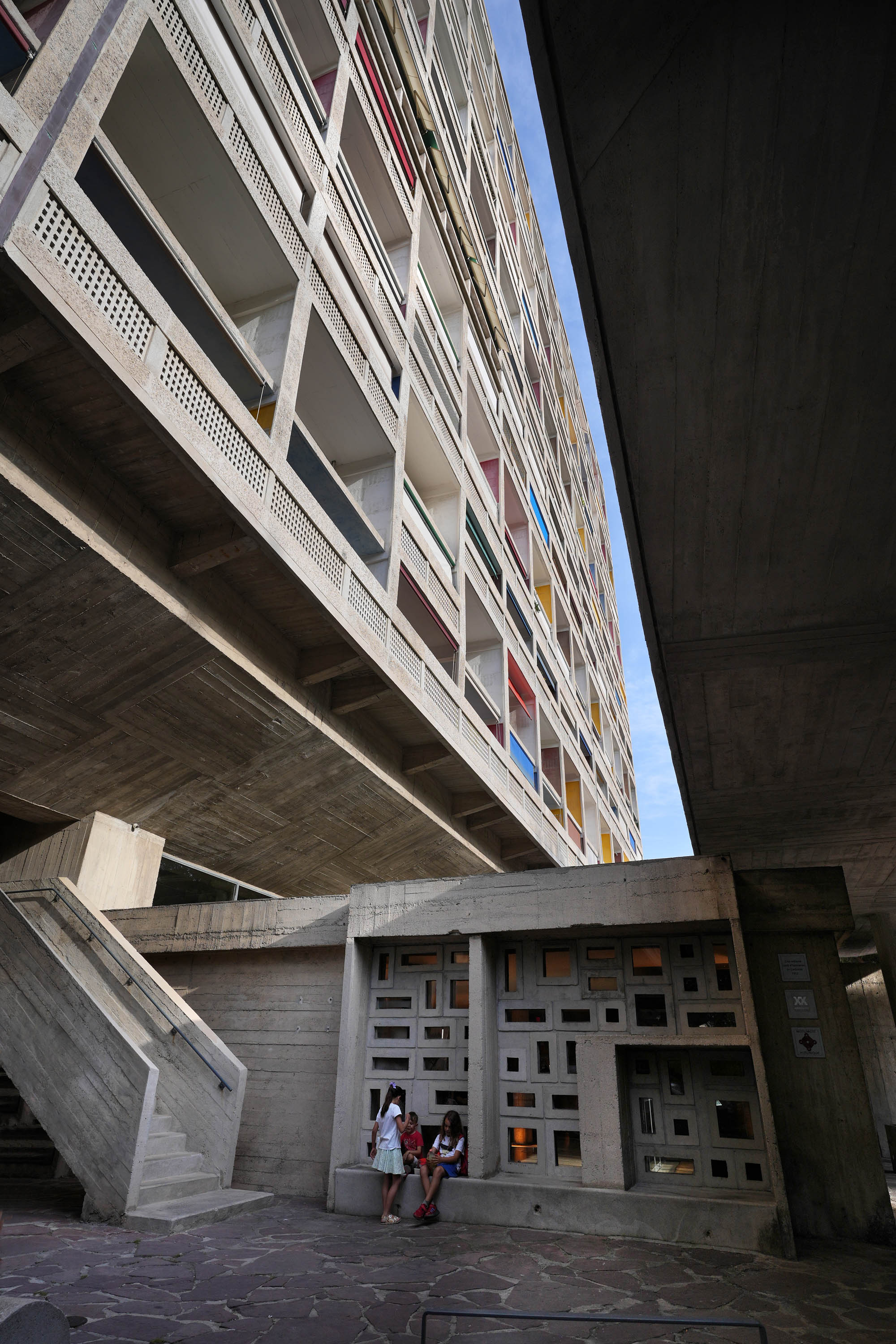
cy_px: 672
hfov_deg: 61.9
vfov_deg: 84.0
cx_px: 448
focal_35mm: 20
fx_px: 747
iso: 100
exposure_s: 1/500
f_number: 5.6
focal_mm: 20
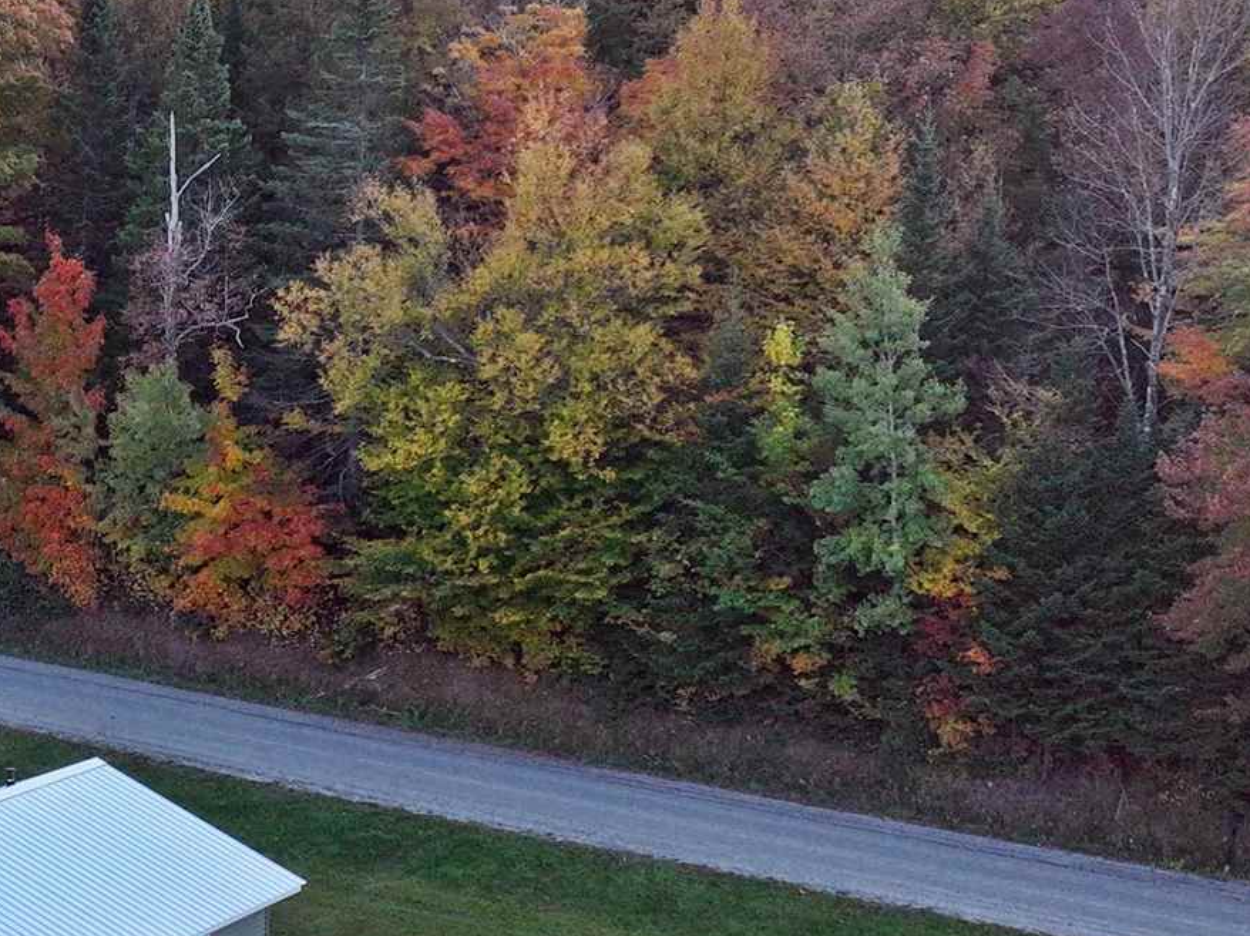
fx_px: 3031
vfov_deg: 17.4
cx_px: -168
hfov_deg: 21.9
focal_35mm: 84
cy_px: 696
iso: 410
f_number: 2.8
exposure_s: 1/1250
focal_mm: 12.29
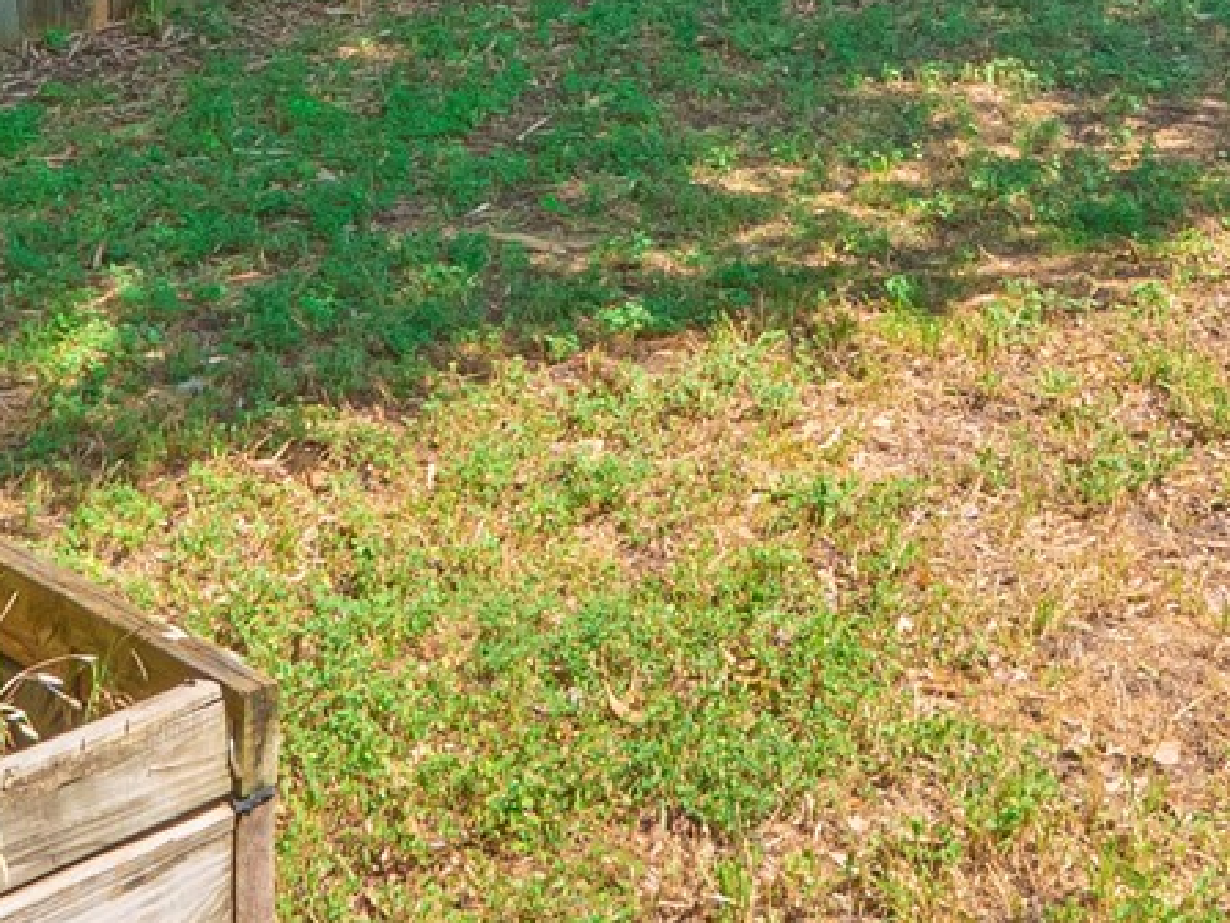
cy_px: -475
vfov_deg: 19.8
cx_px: 774
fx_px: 2274
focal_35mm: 64
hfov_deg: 30.1
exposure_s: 1/80
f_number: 10
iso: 200
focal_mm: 7
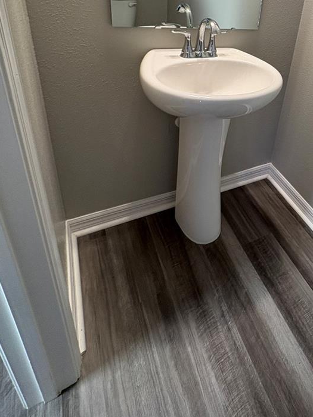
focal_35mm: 24
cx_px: 267
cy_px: 100
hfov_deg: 51.7
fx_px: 289
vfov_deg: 66.7
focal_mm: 2.22
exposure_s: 1/60
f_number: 2.2
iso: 160
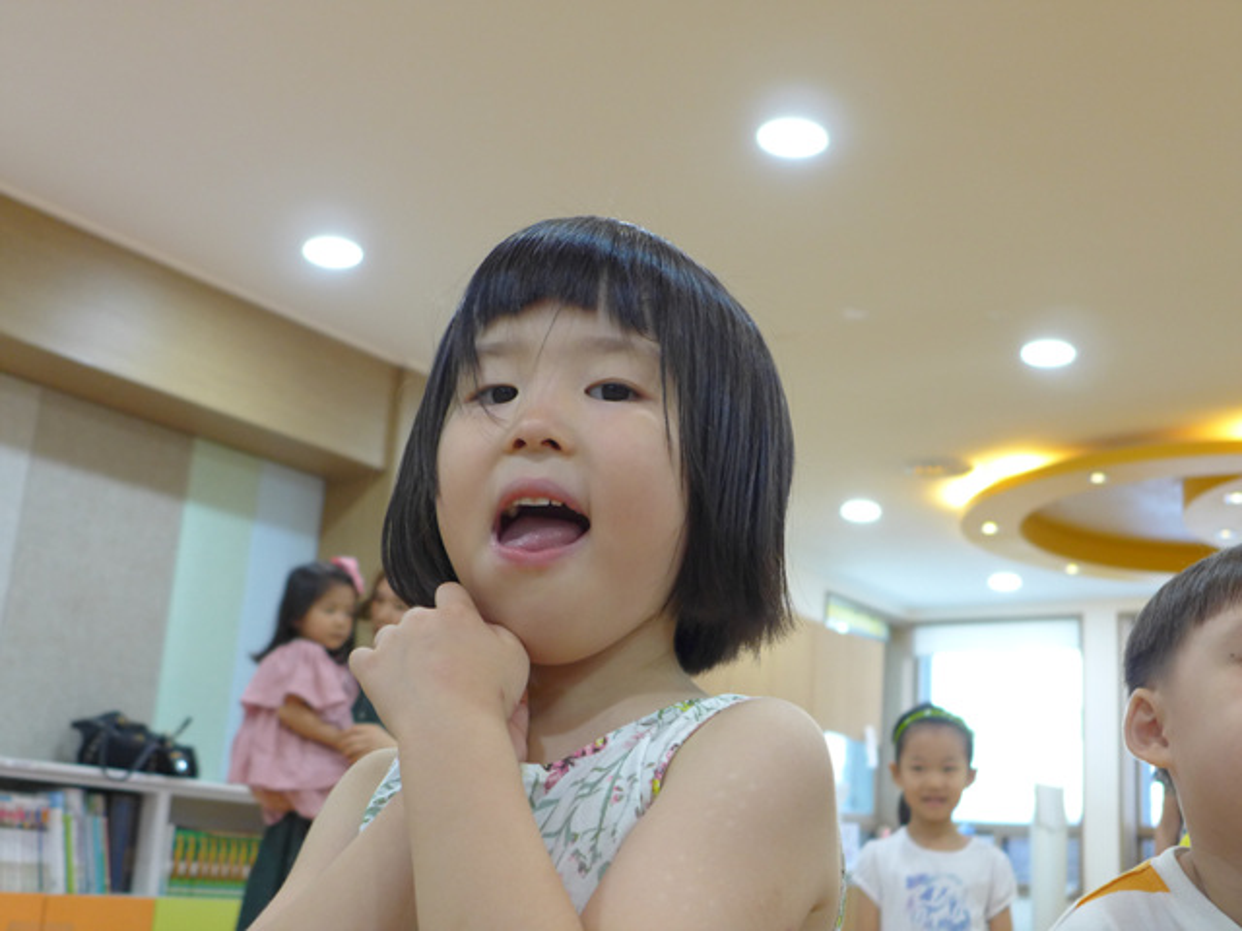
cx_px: 621
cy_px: 466
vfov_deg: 33.6
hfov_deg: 43.9
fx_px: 1543
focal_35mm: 43
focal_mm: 8.4
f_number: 1.8
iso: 250
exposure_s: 1/160
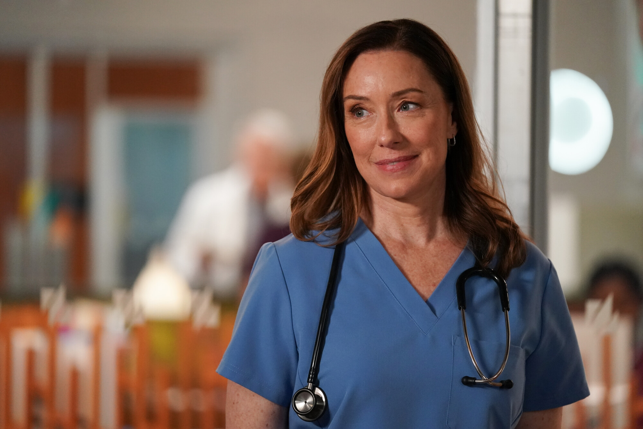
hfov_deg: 12.2
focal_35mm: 168
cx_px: 322
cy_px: 214
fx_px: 3000
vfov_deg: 8.2
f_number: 2.8
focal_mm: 168
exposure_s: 1/125
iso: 5000
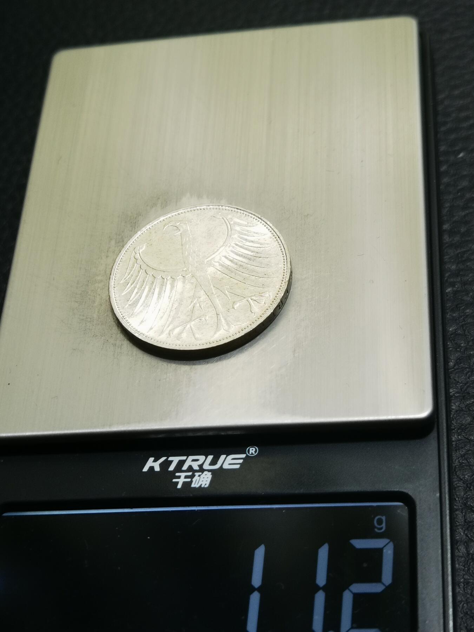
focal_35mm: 59
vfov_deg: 32.7
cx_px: 237
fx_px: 1077
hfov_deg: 24.8
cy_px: 316
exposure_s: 1/100
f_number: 1.9
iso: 80
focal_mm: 6.67
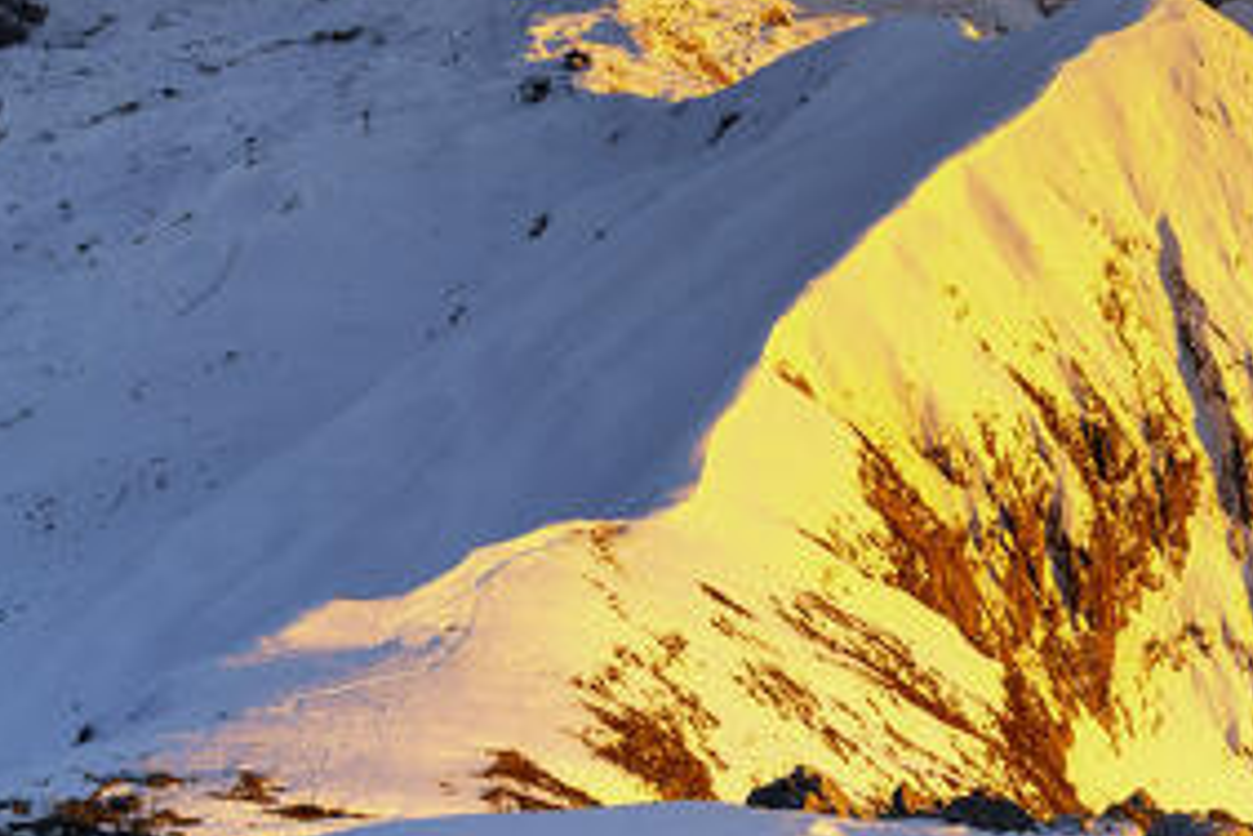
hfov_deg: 37.6
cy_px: 31
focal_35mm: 51
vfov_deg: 25.4
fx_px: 1775
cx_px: 991
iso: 100
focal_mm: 24
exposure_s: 1/1.25
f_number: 13
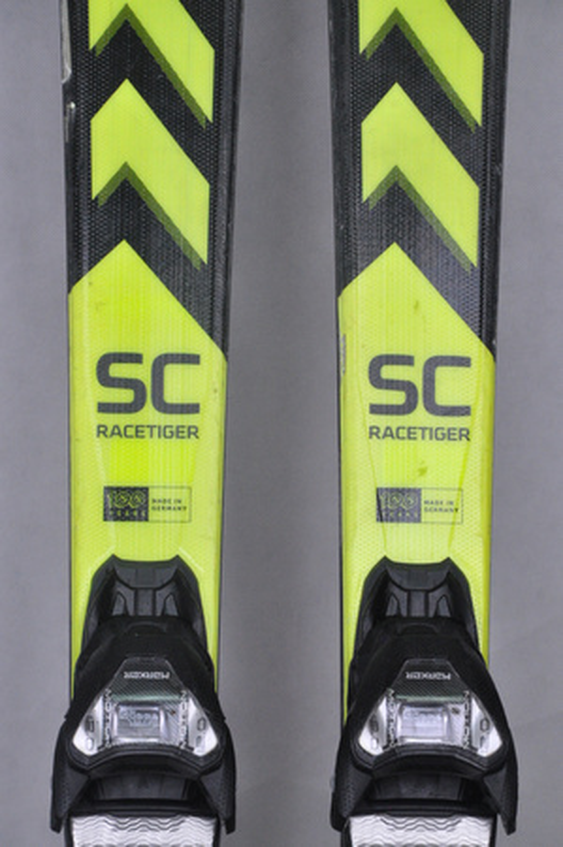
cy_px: 424
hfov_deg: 8.7
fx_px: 3703
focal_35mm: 158
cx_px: 282
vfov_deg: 13.1
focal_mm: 105
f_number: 9.5
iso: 3200
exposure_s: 1/125
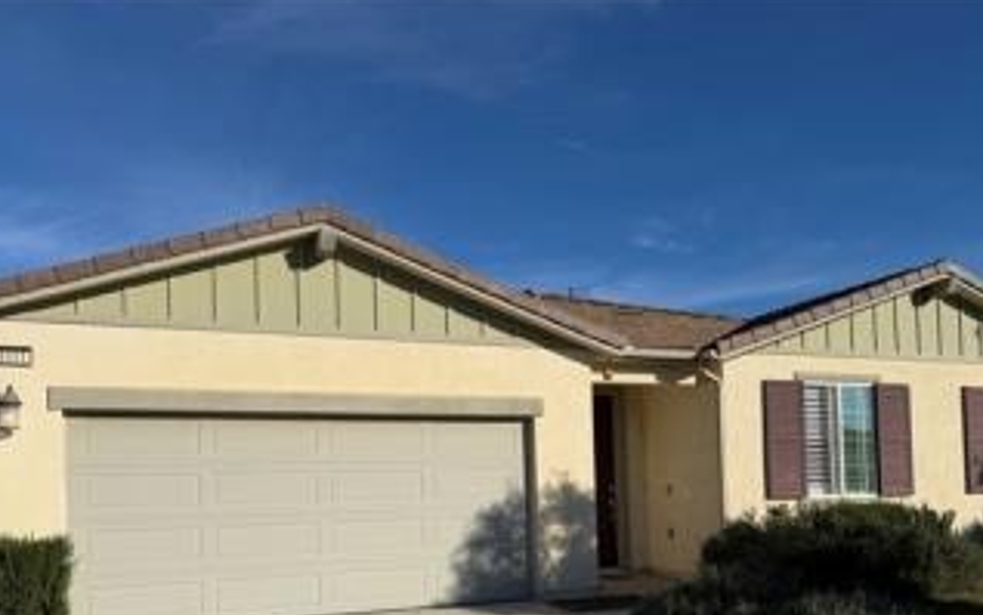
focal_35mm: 32
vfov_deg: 38.6
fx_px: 858
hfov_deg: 59.6
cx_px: 495
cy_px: 448
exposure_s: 1/9091
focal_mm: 6.76
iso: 80
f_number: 1.78
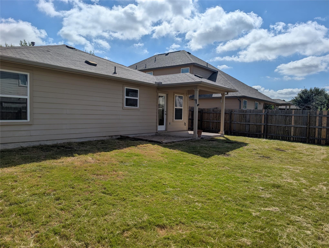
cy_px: 124
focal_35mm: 24
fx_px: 228
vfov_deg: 56.9
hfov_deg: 71.5
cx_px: 164
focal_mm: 6.9
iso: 21
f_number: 1.68
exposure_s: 1/3448
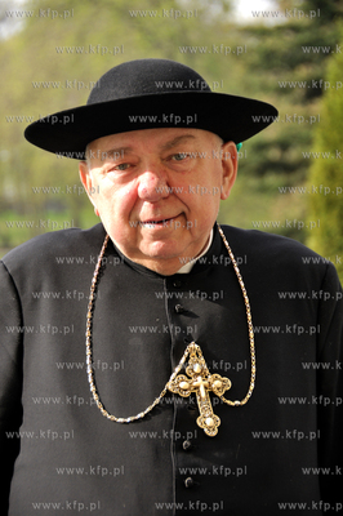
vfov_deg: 14.4
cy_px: 258
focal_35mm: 142
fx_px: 2040
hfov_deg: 9.6
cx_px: 172
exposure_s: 1/100
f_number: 5.6
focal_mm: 95
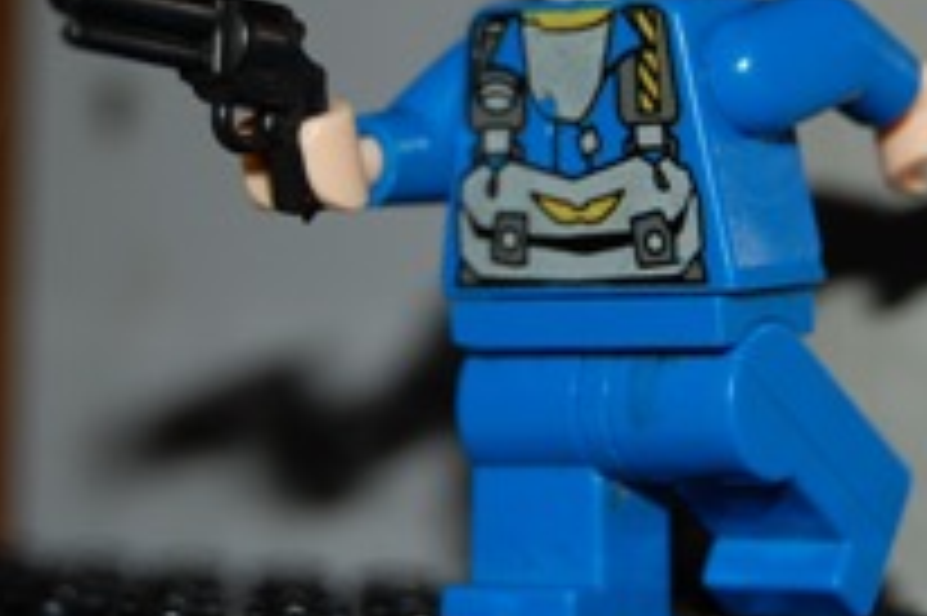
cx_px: 508
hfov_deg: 12.8
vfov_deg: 8.5
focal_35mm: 160
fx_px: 4116
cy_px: 103
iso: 200
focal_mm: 55
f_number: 5.6
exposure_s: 1/60
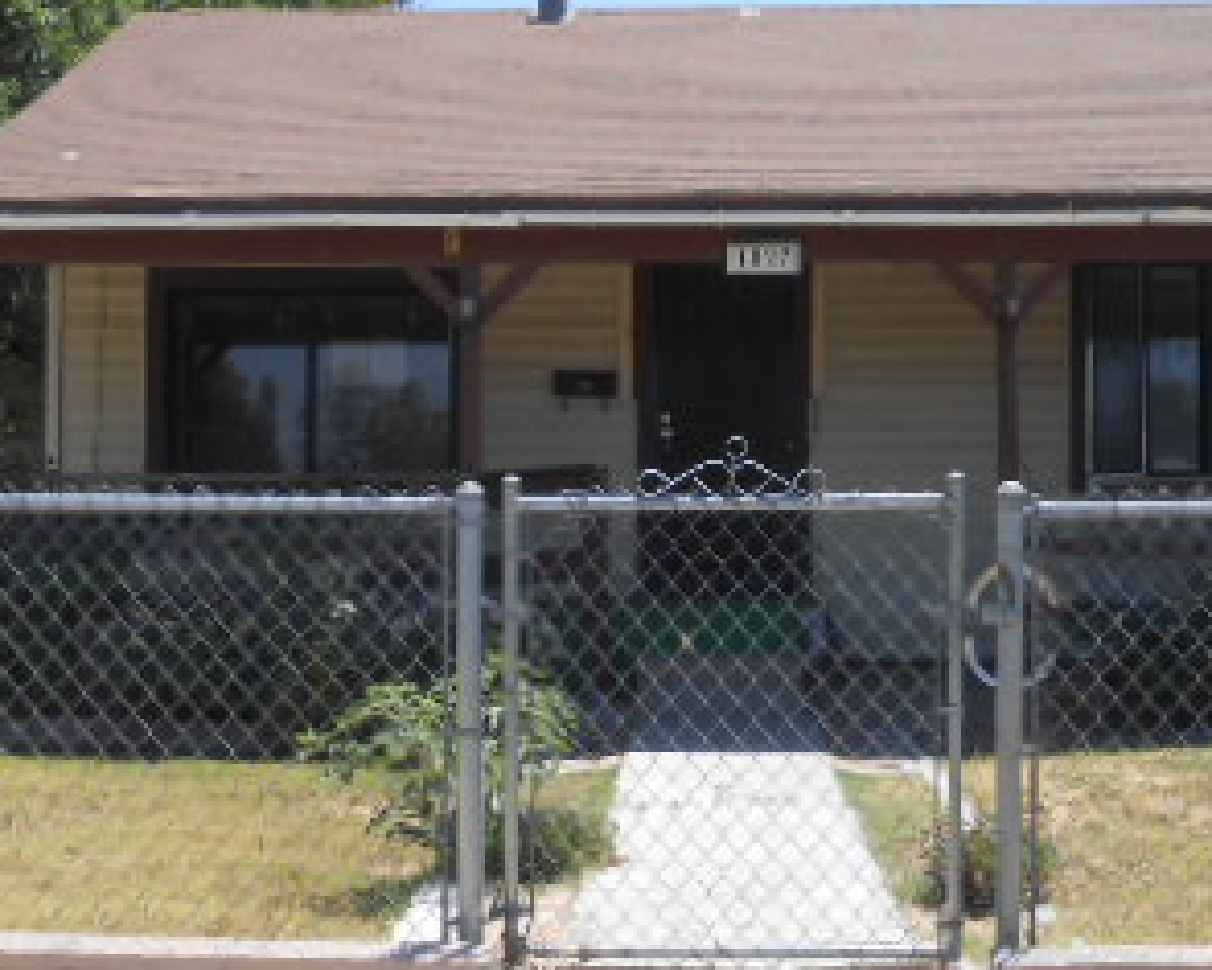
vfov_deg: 27.6
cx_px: 694
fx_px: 1973
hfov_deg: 34.1
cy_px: 464
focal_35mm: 55
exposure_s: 1/640
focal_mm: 4.6
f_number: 3.5
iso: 80
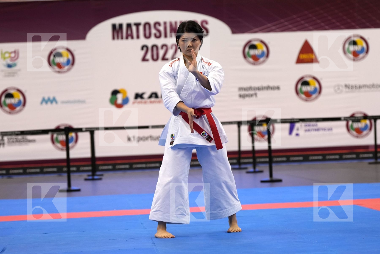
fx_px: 1435
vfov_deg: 10.1
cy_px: 127
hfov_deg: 15.1
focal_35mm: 136
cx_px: 190
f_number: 2.8
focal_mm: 91
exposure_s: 1/500
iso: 800
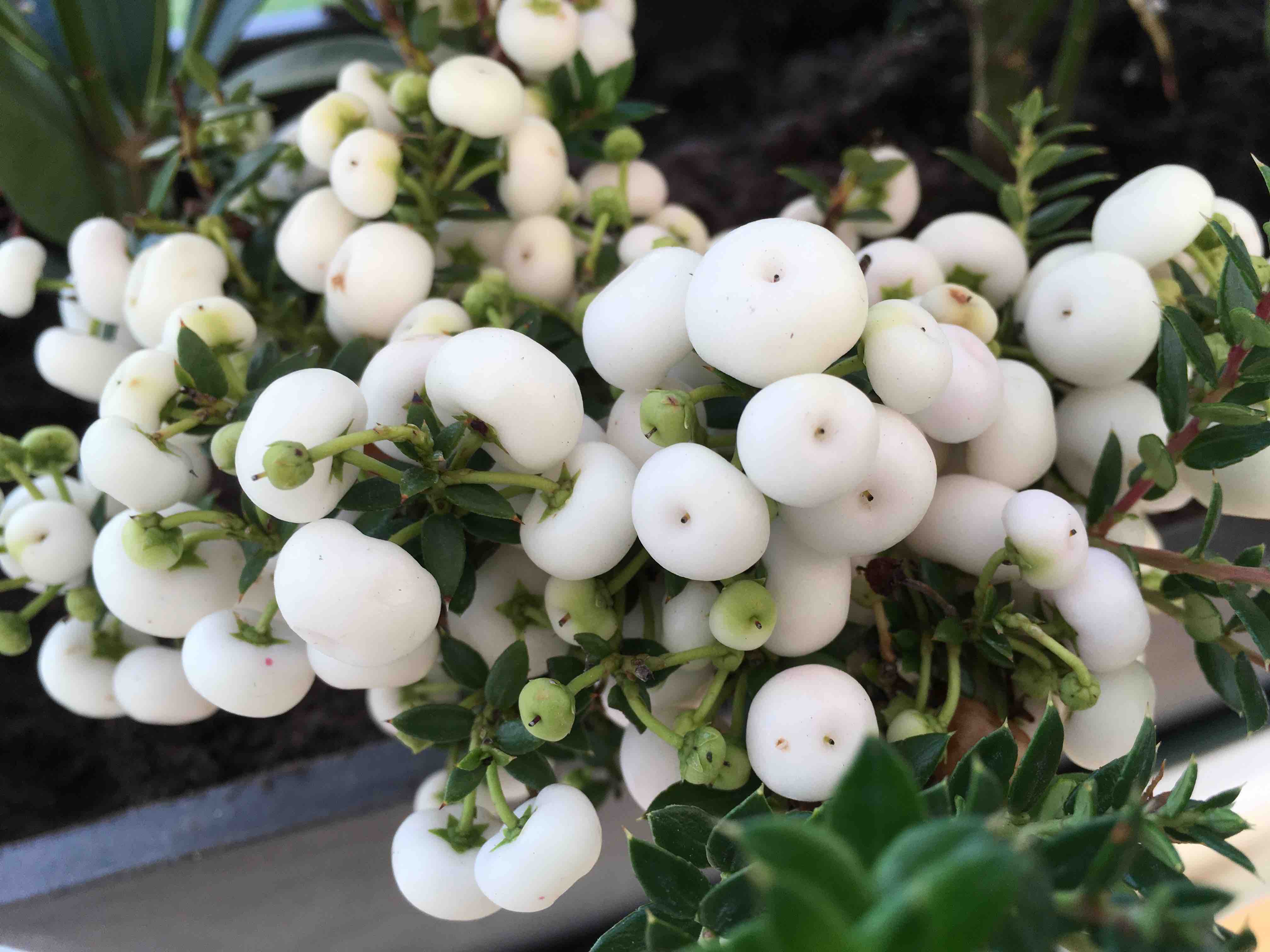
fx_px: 1064
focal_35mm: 29
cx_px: 635
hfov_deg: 61.7
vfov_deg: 48.2
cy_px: 476
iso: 32
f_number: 2.2
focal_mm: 4.15
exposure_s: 1/100
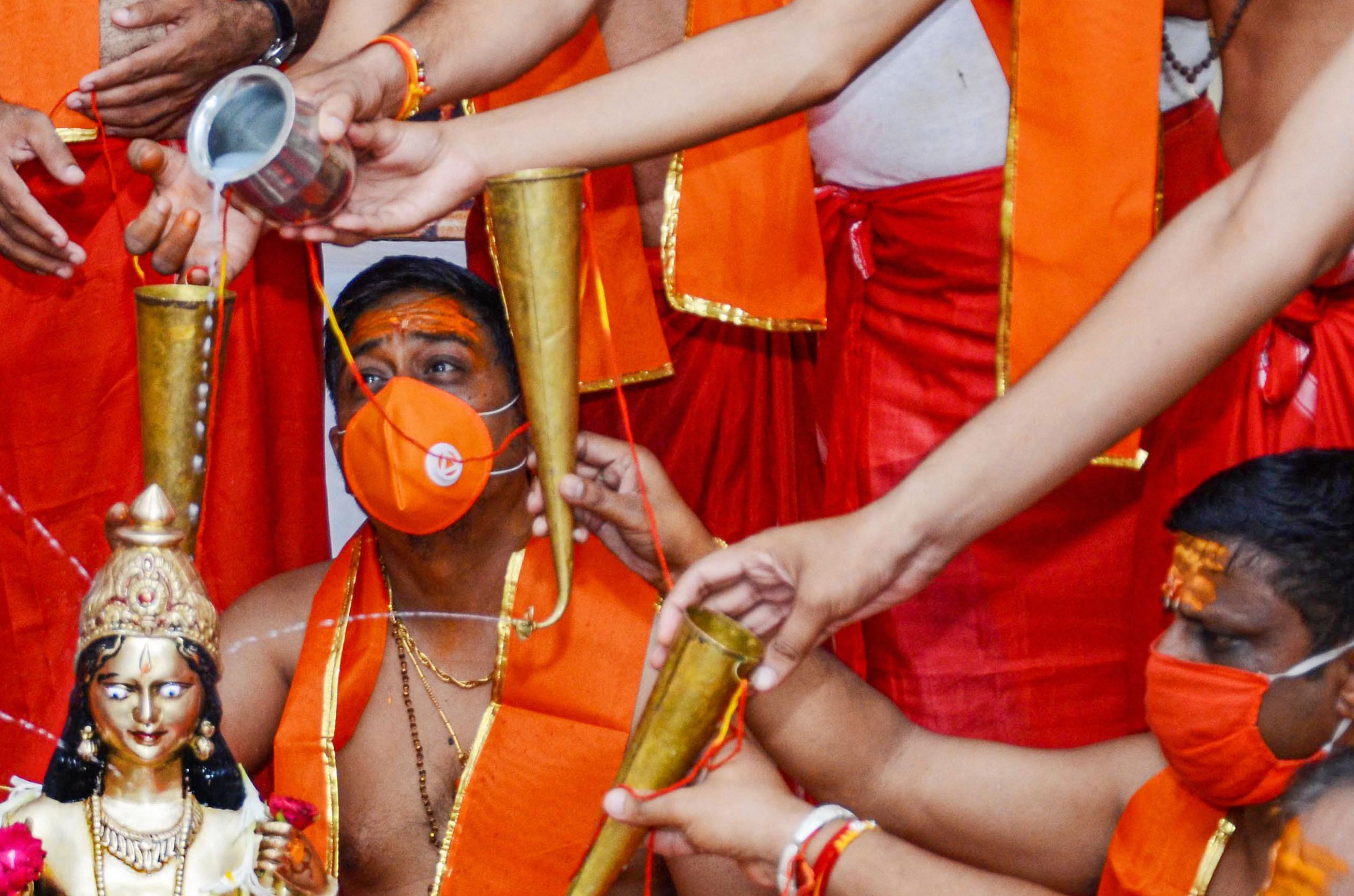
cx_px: 220
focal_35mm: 120
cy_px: 724
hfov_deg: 16.9
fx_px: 4504
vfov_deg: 11.3
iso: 500
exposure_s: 1/160
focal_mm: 42
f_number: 4.8
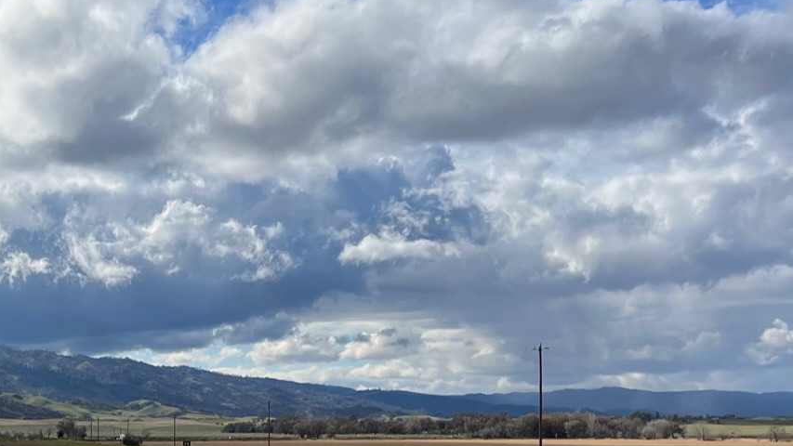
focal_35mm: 68
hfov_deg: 29.4
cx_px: 42
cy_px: 649
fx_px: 1430
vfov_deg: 16.3
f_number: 1.6
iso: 50
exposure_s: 1/5319
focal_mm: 5.1
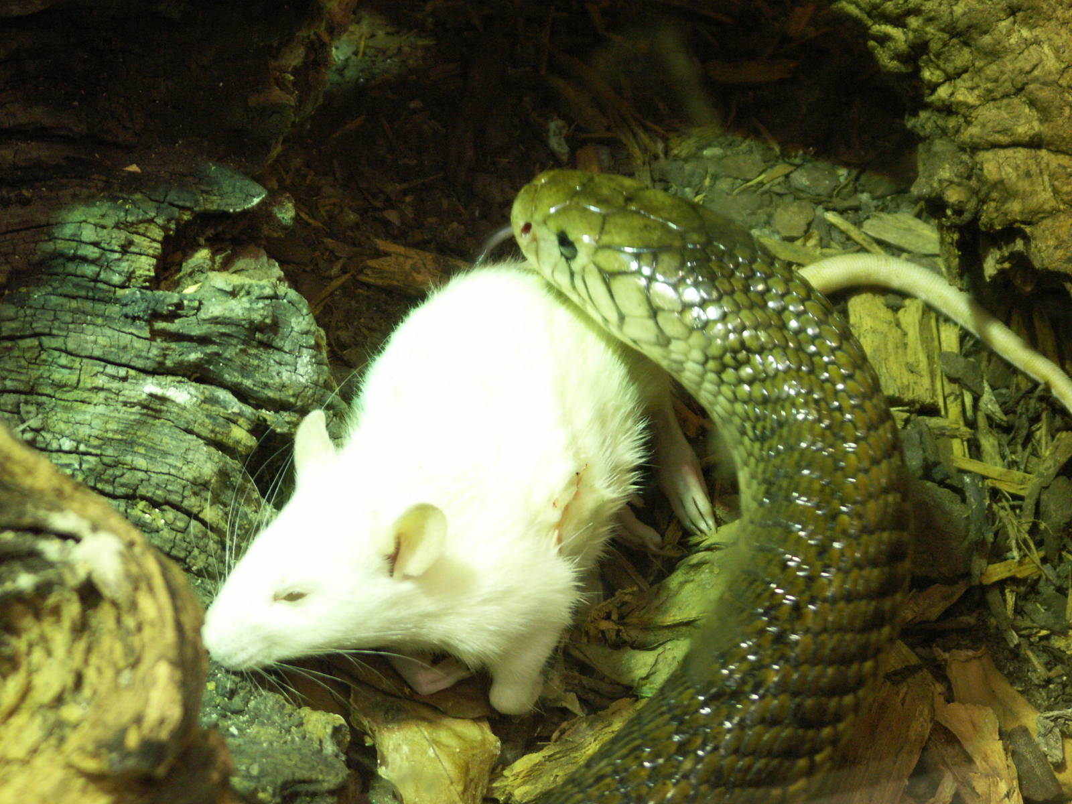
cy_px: 402
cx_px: 536
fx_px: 3499
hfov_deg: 17.4
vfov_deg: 13.1
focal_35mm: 113
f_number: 3.5
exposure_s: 1/40
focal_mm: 18.39
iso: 125
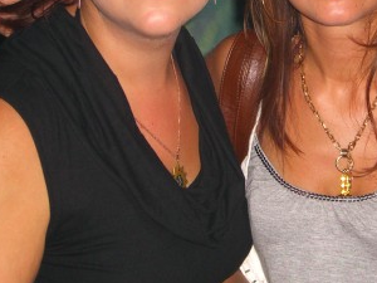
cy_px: 30
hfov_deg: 17.1
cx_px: 299
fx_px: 1242
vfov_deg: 12.9
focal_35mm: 114
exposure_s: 1/60
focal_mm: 11.8
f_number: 3.6
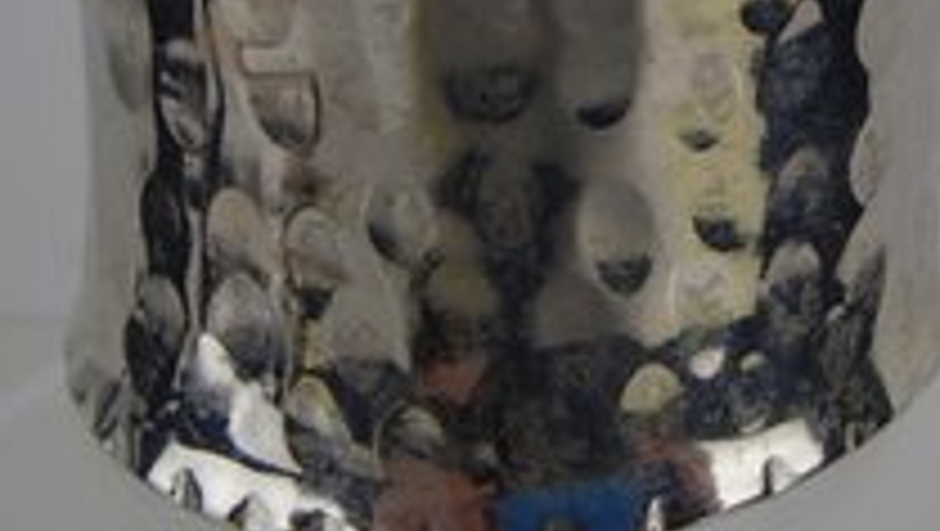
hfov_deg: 31.8
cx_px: 569
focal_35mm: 66
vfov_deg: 18.1
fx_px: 1647
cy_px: 101
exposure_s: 1/160
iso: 200
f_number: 4.7
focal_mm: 6.64
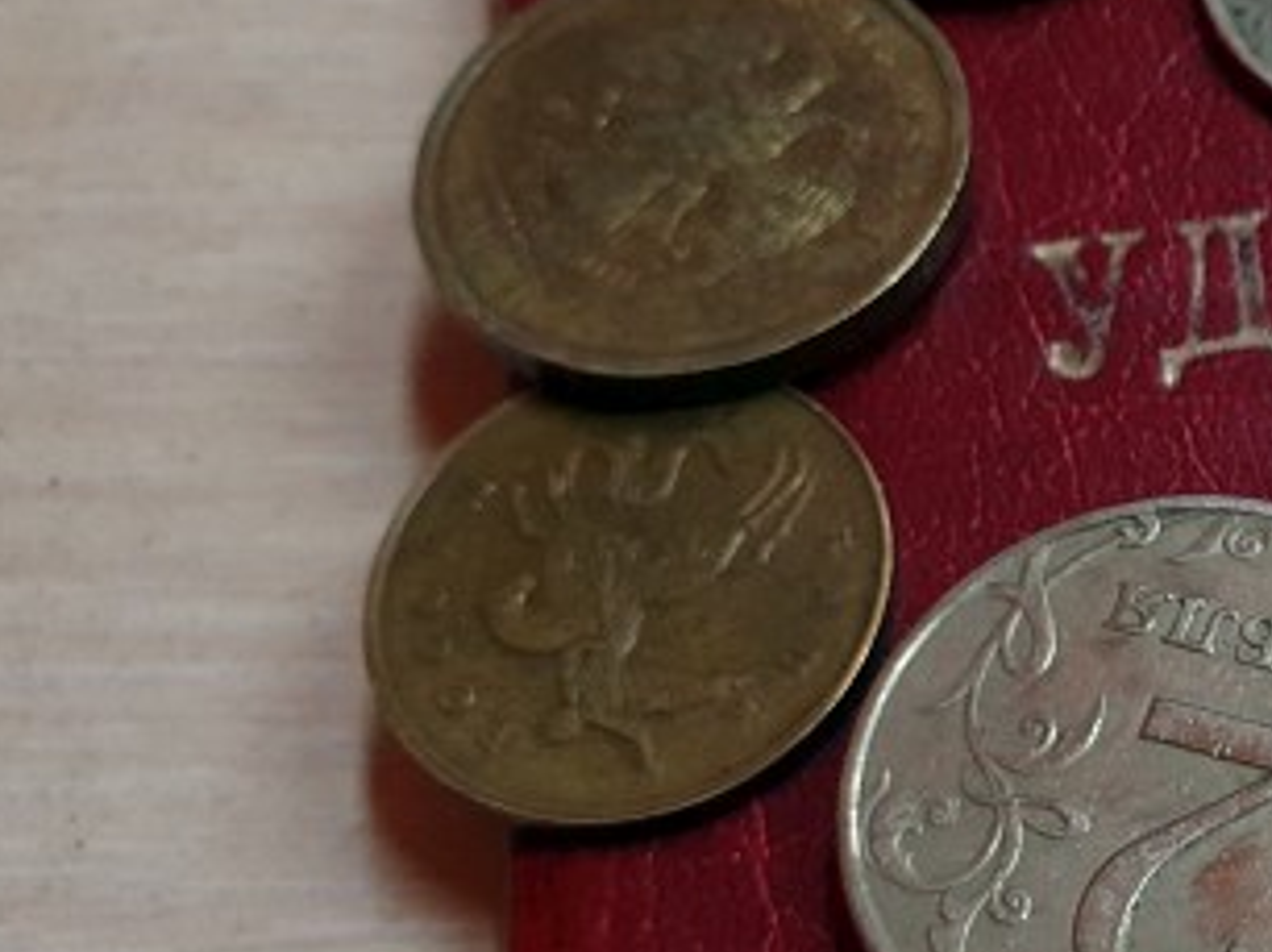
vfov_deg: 21.5
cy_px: 337
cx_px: 1634
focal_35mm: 68
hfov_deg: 25.0
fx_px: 2497
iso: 200
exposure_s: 1/50
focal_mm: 4.32
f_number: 2.4
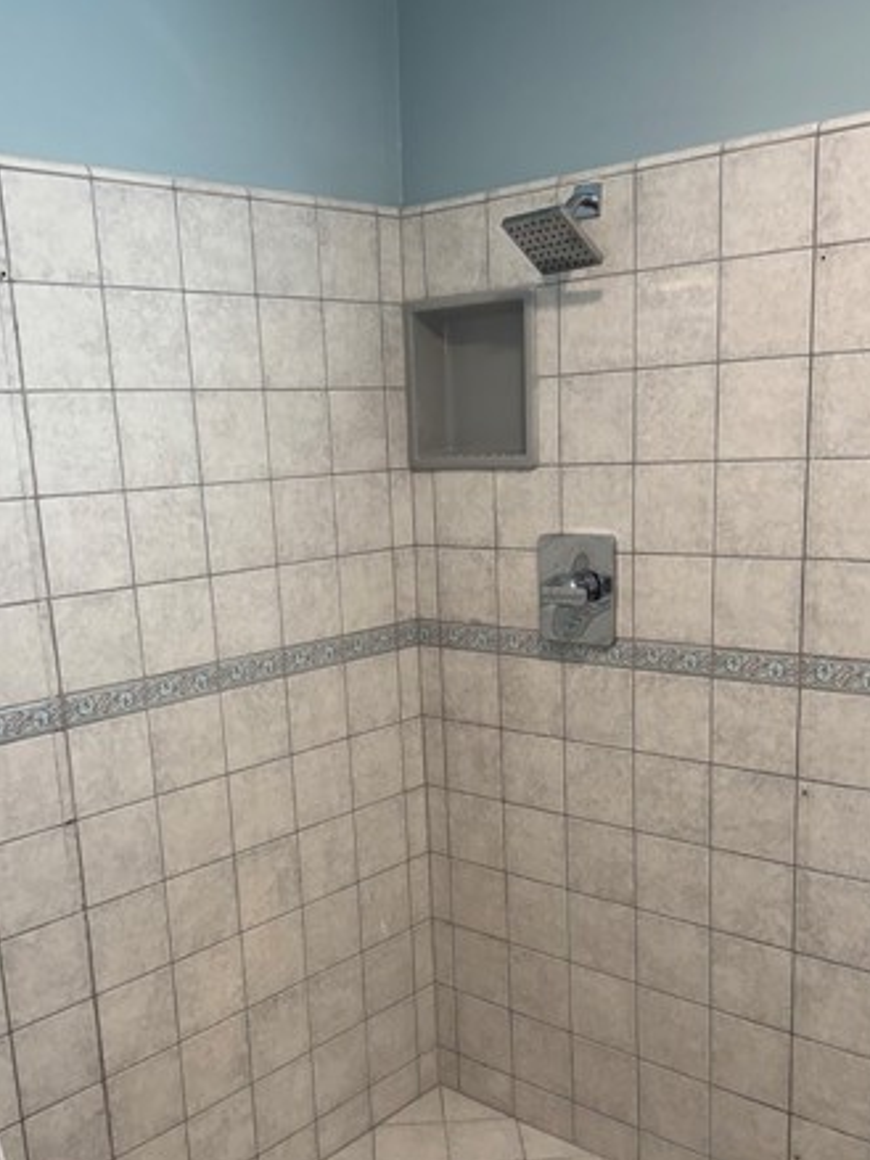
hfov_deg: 40.7
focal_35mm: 35
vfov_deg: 52.2
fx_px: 1173
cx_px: 420
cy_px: 713
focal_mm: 6.76
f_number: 1.78
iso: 125
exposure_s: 1/120
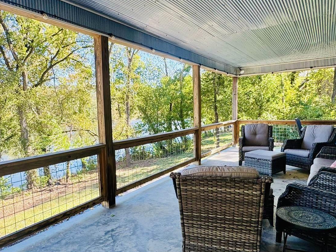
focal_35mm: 26
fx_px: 252
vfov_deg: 53.0
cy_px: 134
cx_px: 149
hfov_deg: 67.1
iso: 40
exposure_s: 1/159
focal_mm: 2.22
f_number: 2.2
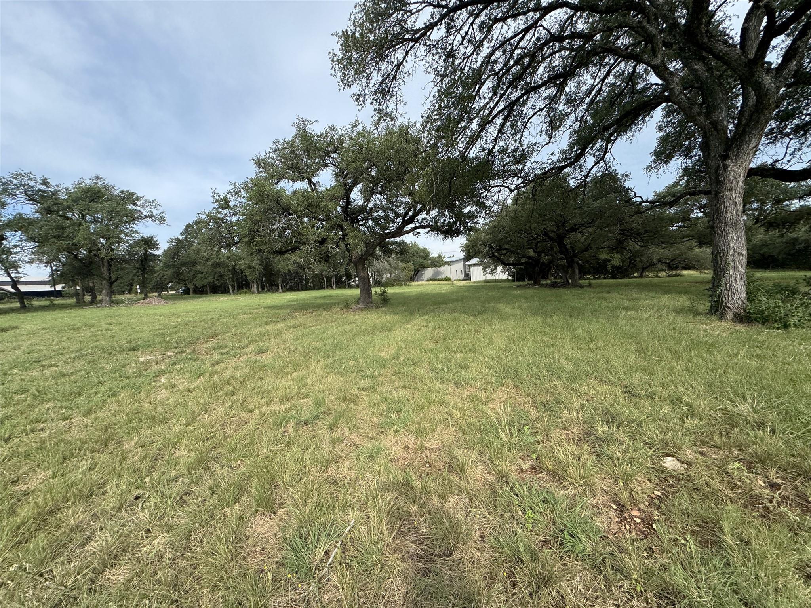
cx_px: 406
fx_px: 328
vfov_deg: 85.7
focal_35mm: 14
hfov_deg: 102.1
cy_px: 304
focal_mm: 2.22
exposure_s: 1/727
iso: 40
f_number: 2.2
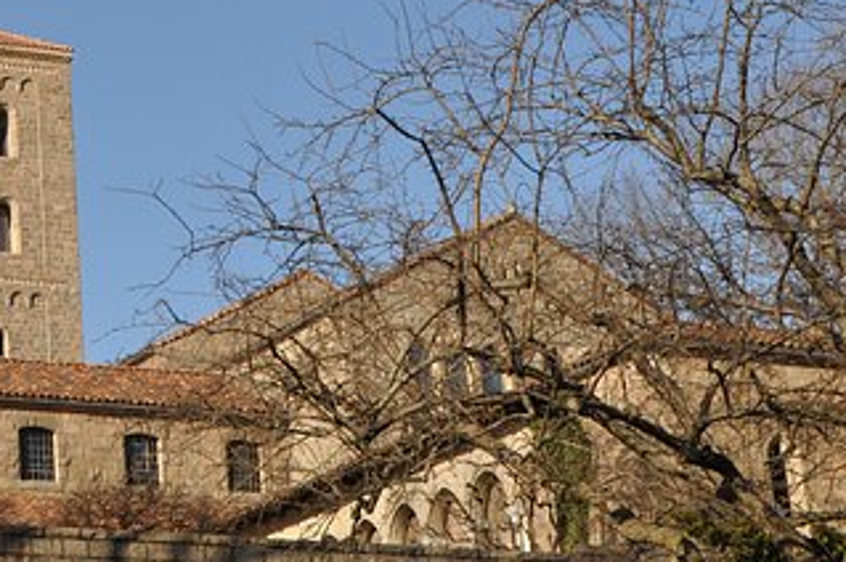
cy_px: 196
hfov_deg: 17.6
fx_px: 2653
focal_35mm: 113
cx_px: -37
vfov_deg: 12.1
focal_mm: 32
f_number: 13
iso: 200
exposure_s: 1/160
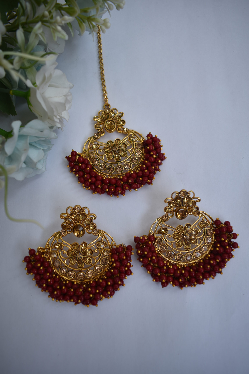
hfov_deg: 47.9
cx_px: 124
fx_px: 280
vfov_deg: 67.4
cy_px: 187
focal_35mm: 27
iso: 100
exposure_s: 1/80
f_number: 3.5
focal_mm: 18
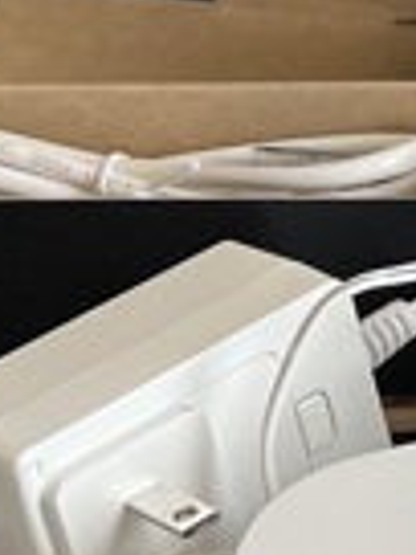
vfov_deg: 12.4
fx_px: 2500
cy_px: -112
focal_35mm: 156
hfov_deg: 8.4
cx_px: 1117
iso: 64
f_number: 1.5
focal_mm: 5.7
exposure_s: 1/120
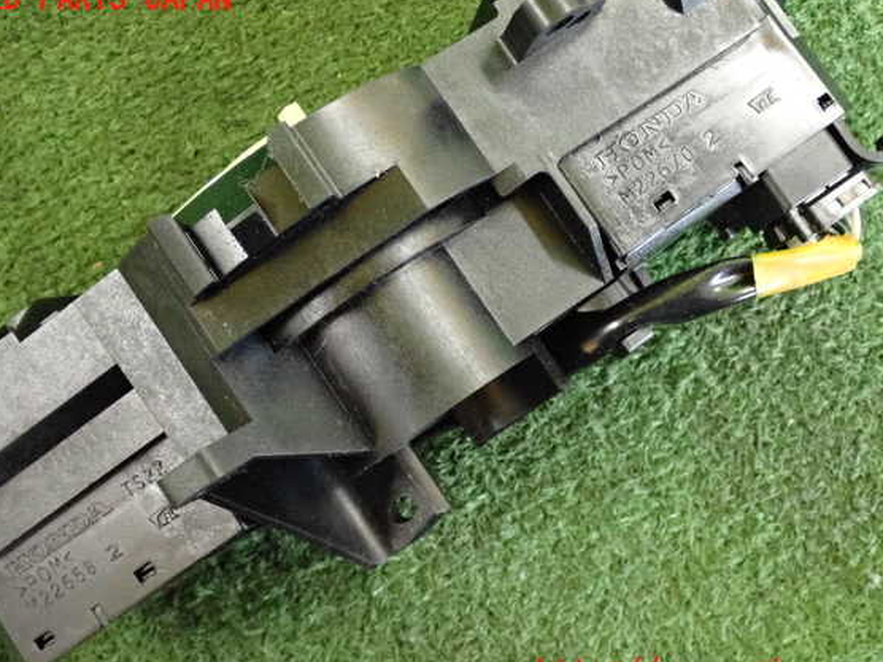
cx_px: 419
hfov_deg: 35.5
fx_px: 1377
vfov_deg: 27.0
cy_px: 337
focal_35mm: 54
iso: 3200
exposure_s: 1/125
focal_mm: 9.01
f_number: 3.2
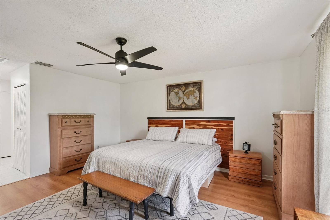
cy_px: 110
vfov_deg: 73.7
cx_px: 165
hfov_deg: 96.7
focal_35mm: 16
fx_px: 147
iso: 400
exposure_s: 1/20
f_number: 8
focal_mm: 16
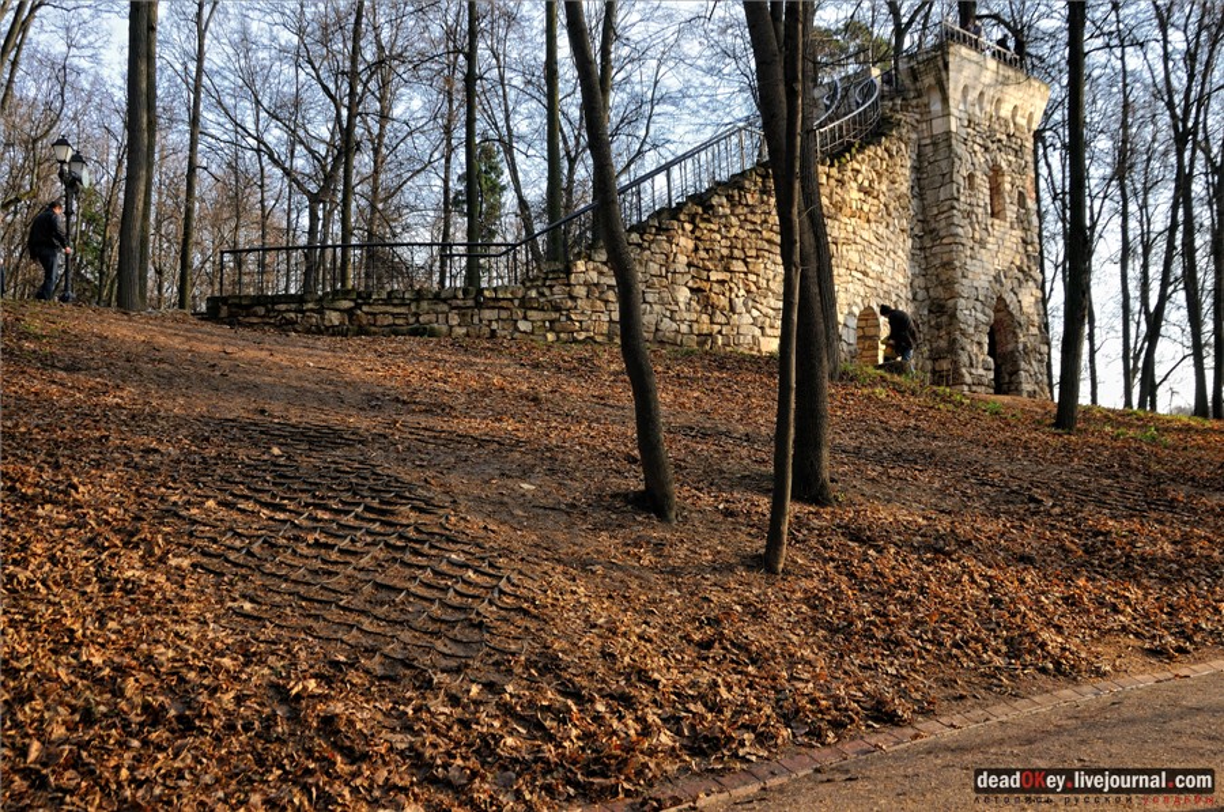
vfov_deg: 36.8
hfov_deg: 53.2
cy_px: 406
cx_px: 612
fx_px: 1222
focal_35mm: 36
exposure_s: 1/100
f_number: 7.1
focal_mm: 24
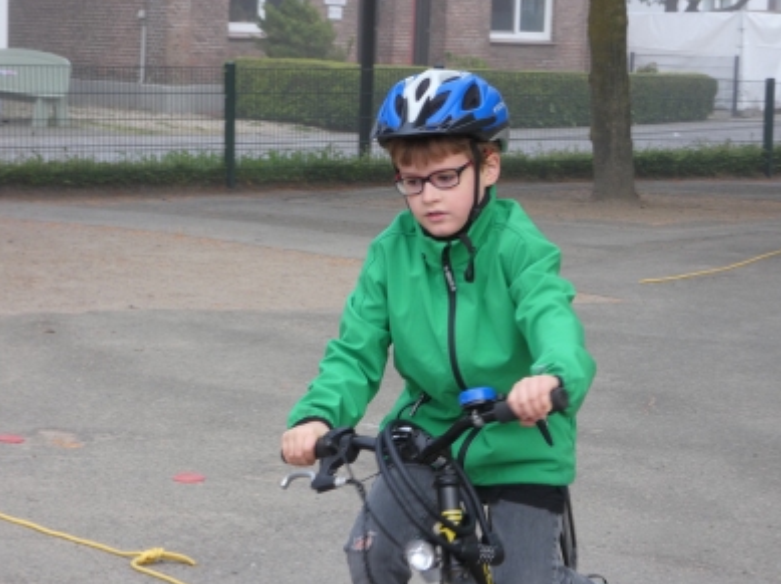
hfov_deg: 18.7
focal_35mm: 105
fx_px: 2367
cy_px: 291
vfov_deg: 14.1
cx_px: 392
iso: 100
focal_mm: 18.3
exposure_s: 1/125
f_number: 4.9
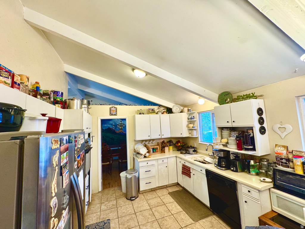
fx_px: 123
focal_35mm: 14
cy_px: 114
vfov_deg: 85.7
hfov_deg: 102.1
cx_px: 152
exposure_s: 1/120
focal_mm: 2.22
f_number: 2.2
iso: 160
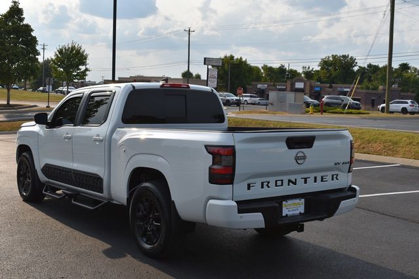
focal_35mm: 46
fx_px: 541
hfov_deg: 42.3
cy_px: 140
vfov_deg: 29.0
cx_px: 210
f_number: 9
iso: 100
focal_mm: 31
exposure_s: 1/320
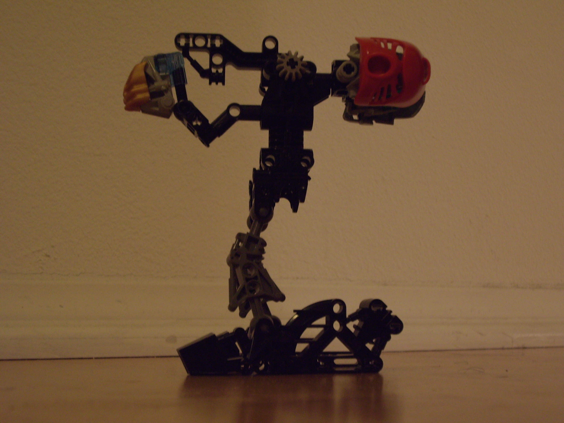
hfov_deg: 29.4
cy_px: 212
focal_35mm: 66
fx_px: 1075
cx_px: 282
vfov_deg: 22.3
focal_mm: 10.7
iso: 200
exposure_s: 1/4
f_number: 3.6
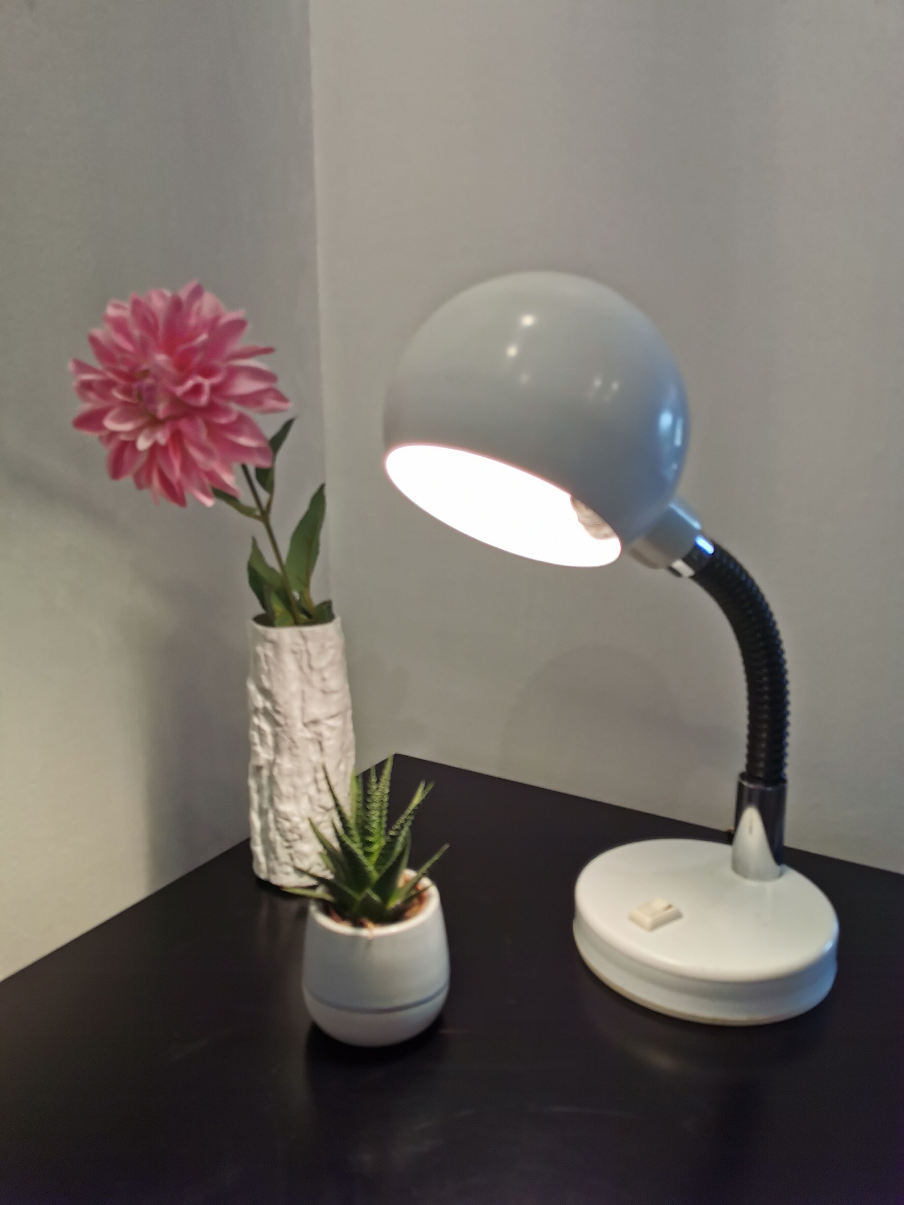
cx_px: 452
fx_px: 940
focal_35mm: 27
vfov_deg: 65.3
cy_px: 602
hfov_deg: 51.4
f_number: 1.8
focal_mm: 5.58
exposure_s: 1/100
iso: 80
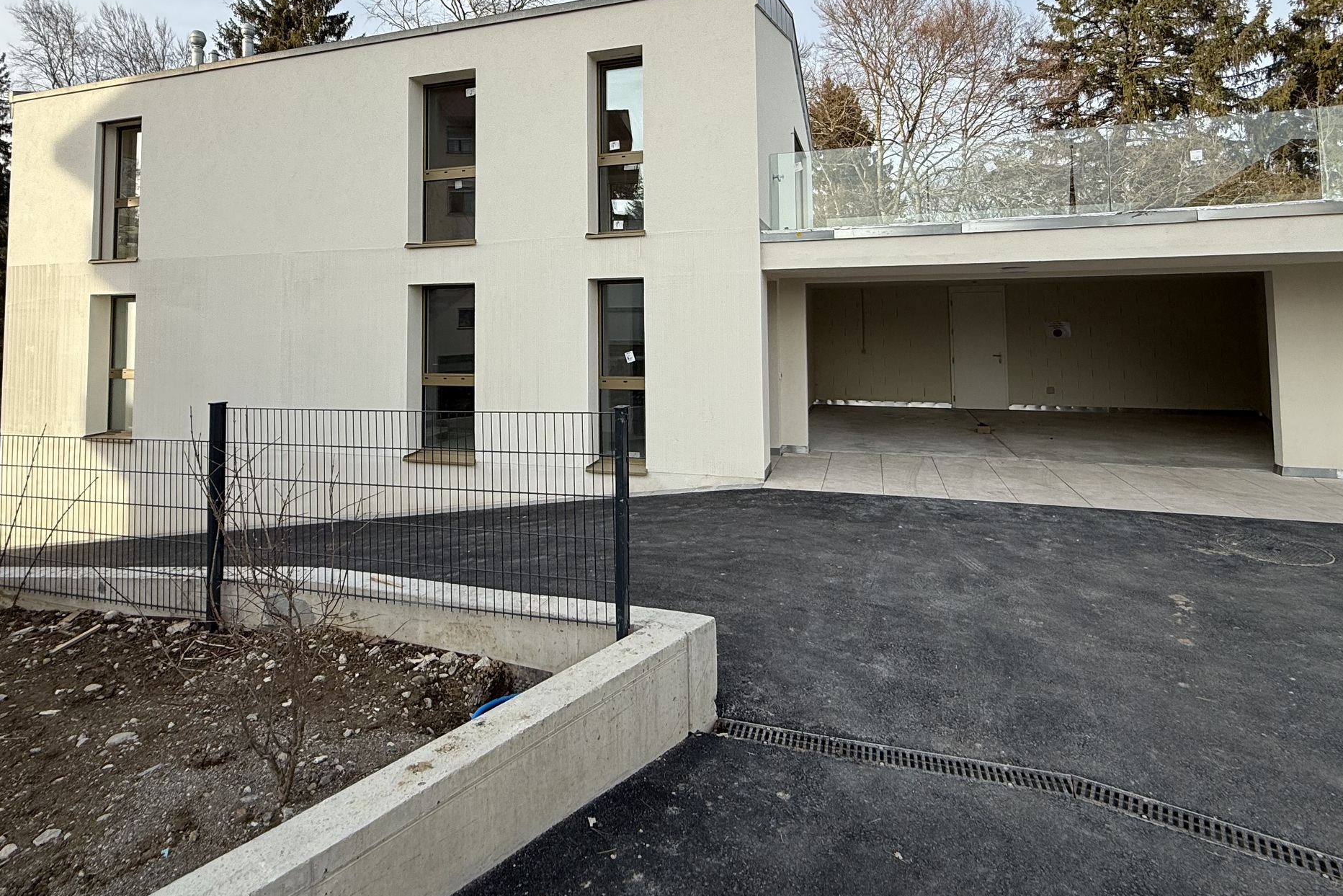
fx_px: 746
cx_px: 622
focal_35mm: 20
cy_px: 290
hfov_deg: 83.8
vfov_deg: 60.3
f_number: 2.2
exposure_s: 1/830
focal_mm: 2.22
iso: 50
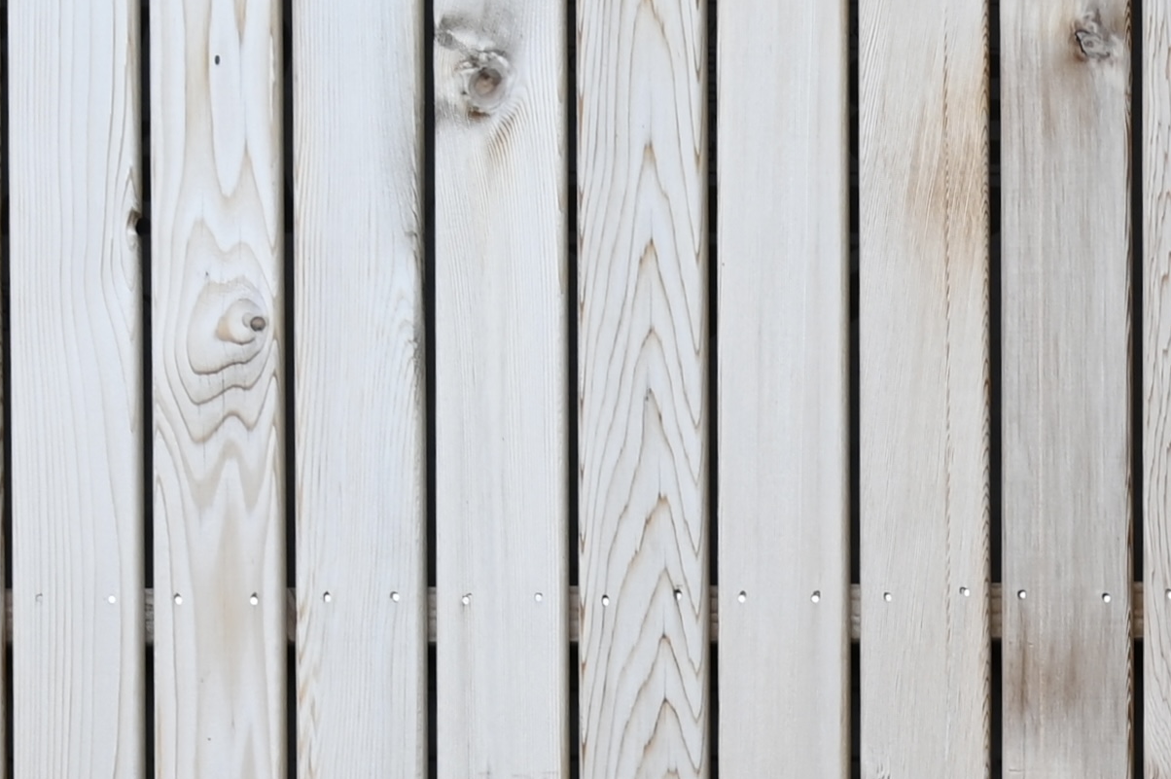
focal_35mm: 186
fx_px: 6046
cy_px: 1882
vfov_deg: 7.0
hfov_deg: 10.6
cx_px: 1793
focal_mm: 38
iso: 200
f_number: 5.6
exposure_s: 1/250
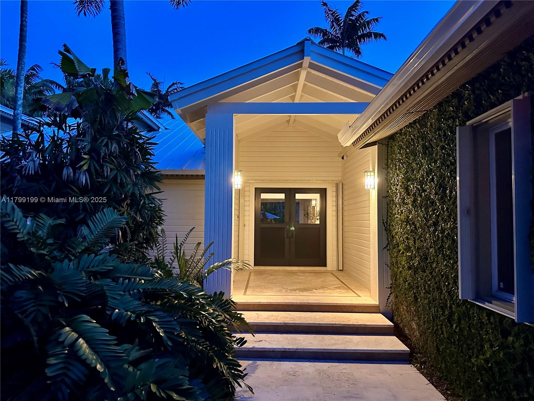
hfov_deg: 71.6
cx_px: 267
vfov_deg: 56.8
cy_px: 200
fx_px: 370
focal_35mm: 24
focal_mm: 6.86
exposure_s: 1/40
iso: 1000
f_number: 1.78
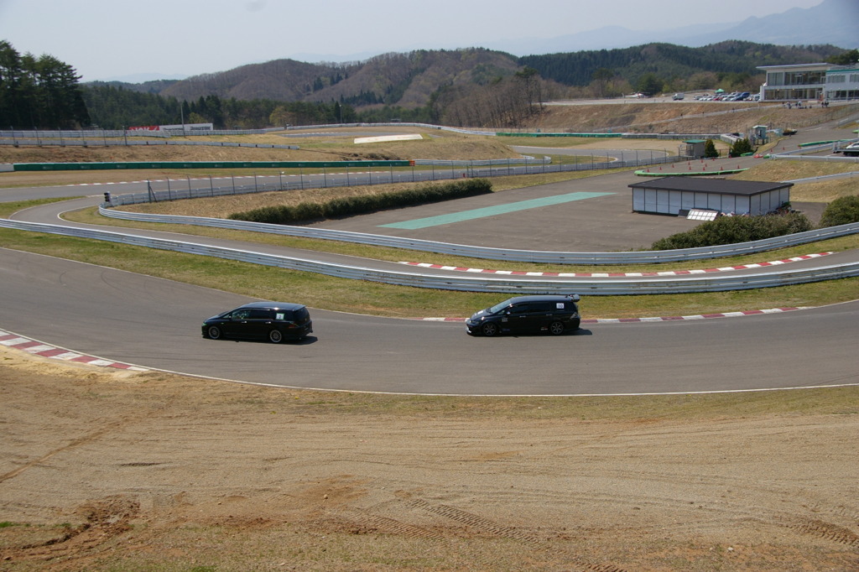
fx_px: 966
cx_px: 430
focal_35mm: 40
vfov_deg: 33.0
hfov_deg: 47.9
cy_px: 286
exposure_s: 1/500
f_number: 8
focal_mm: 27
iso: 200
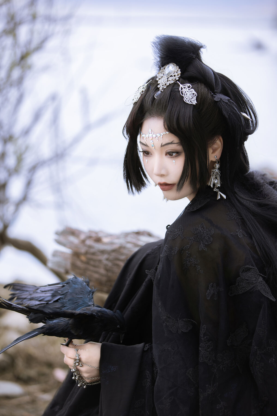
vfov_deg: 20.0
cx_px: 138
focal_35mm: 102
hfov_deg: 13.4
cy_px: 208
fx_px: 1177
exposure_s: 1/320
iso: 125
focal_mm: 102
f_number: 2.8
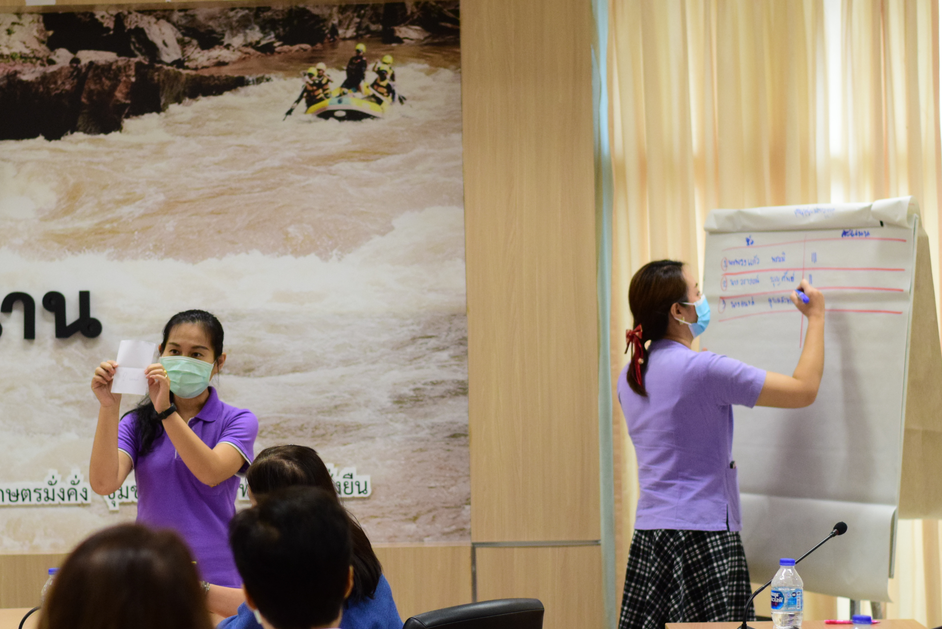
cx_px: 385
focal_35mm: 90
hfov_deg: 22.6
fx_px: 2355
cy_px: 374
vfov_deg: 15.2
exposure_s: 1/640
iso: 2000
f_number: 2.8
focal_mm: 50
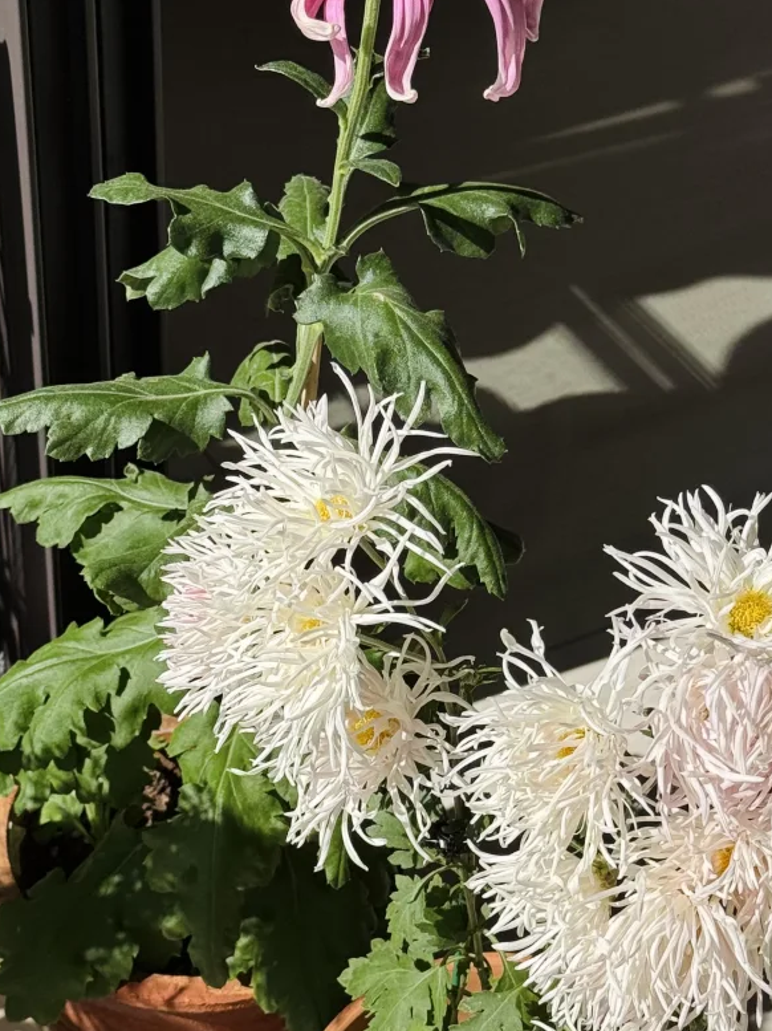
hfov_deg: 16.6
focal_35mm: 89
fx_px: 2649
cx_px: 487
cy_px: 548
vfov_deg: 22.0
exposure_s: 1/6410
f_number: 1.78
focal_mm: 6.76
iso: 64
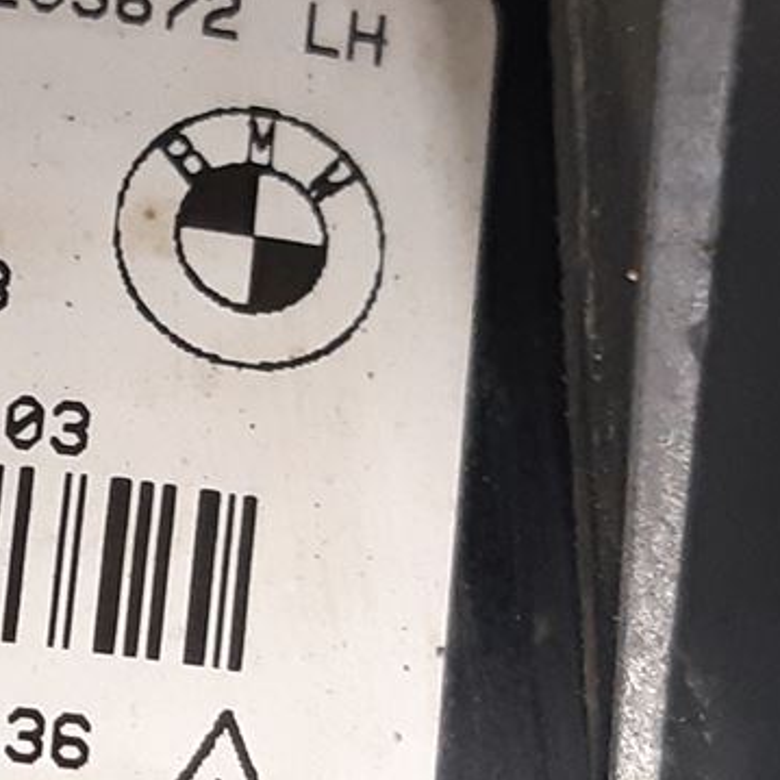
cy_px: 474
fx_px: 3340
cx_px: -4
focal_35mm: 131
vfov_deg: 13.3
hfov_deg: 13.1
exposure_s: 1/33
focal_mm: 3.93
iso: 250
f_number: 1.7
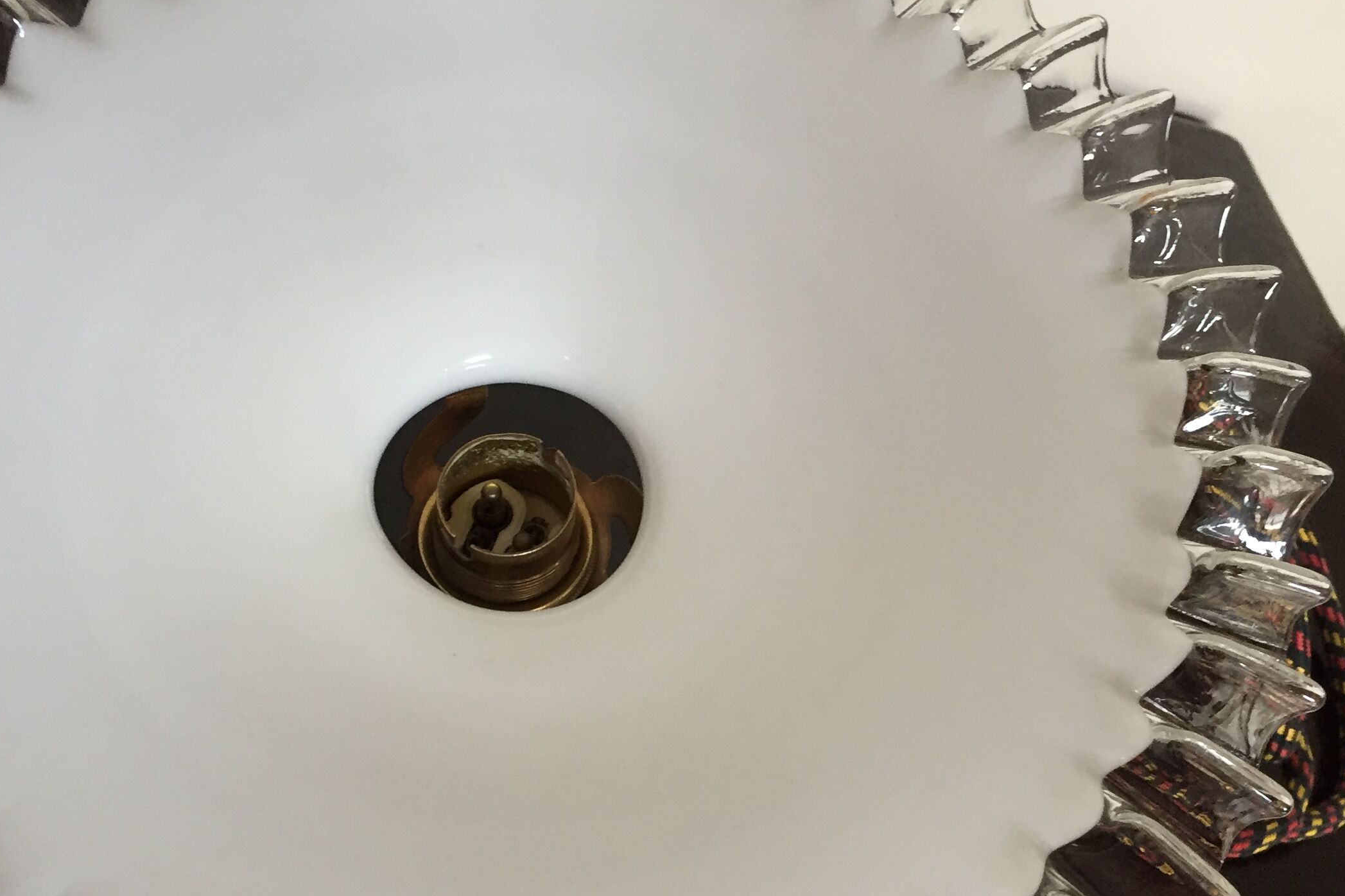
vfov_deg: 28.5
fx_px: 1756
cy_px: 574
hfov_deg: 41.8
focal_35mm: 47
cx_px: 591
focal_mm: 4.15
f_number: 2.2
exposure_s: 1/33
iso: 160
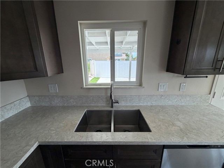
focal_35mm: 14
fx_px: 91
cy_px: 84
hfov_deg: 102.1
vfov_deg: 85.7
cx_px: 112
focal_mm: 2.22
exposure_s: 1/121
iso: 64
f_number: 2.2
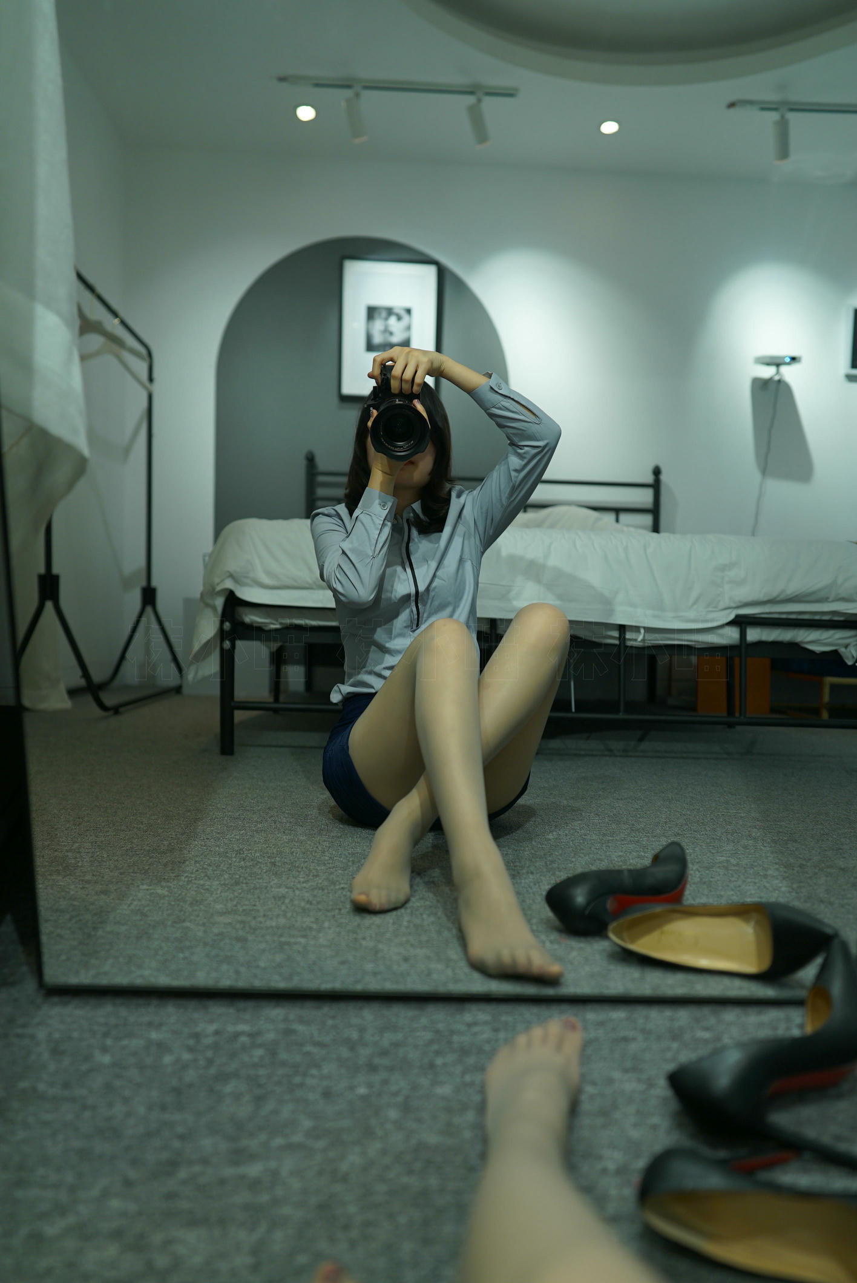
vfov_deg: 73.7
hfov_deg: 53.2
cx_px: 428
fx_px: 856
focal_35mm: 24
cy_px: 642
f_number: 2
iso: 200
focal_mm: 24
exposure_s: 1/320
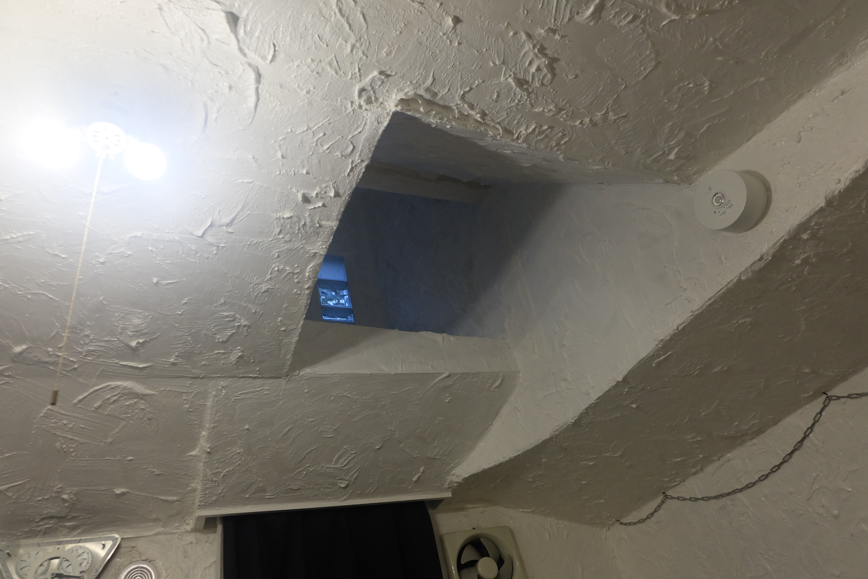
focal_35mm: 24
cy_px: 290
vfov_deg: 53.1
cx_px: 434
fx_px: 579
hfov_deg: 73.7
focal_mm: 16
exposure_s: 1/125
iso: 1600
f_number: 3.5
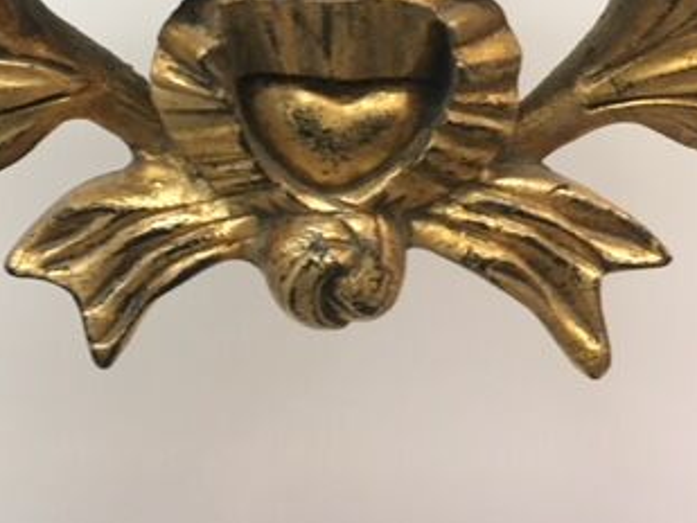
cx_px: 323
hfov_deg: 32.2
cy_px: 34
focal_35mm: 60
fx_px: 1209
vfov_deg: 23.7
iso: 160
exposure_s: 1/33
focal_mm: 4.15
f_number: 2.2
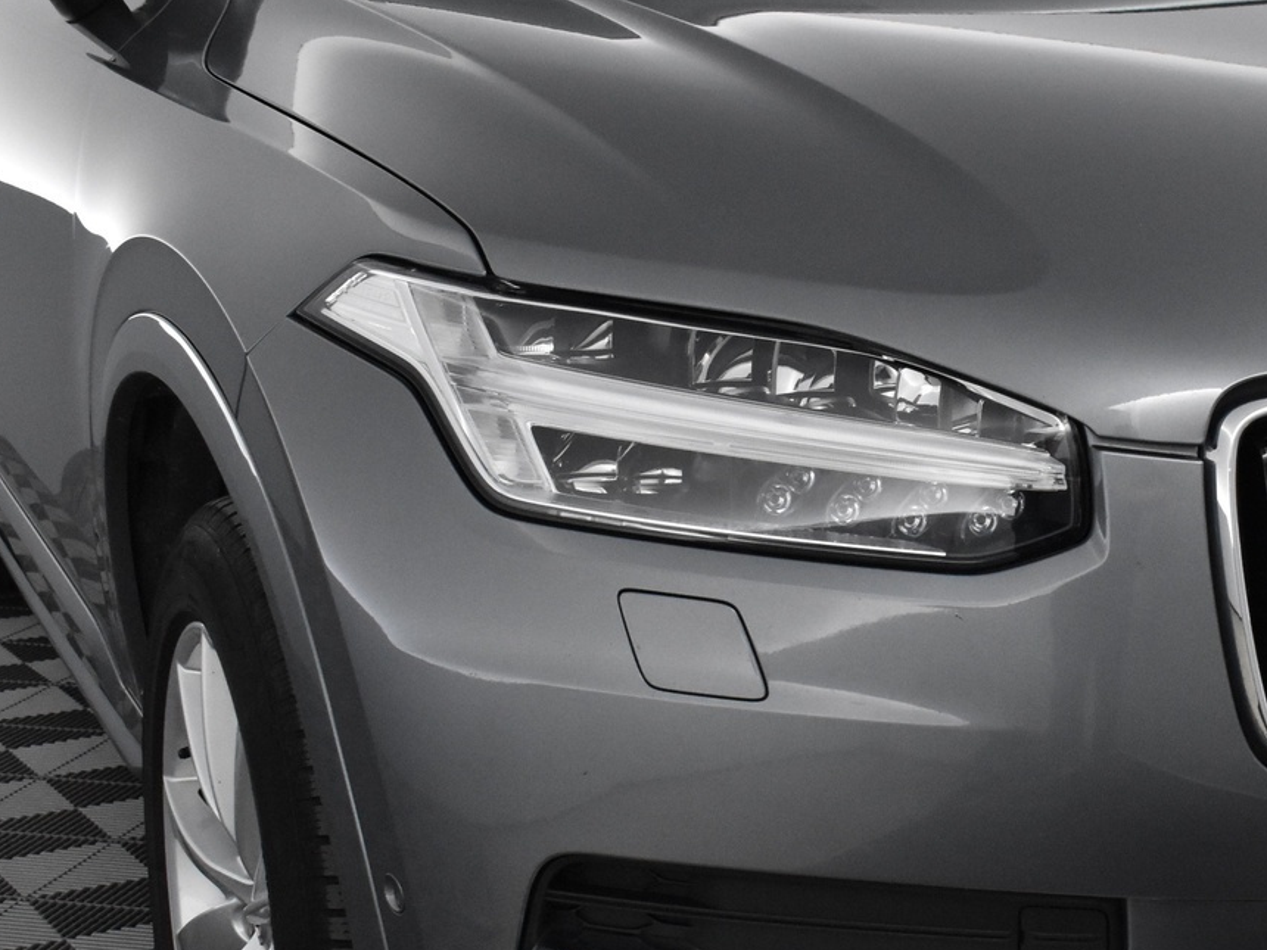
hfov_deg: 27.5
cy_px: 670
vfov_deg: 21.5
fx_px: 2485
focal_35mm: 68
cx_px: 1148
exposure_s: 1/160
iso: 3200
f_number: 6.3
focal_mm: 25
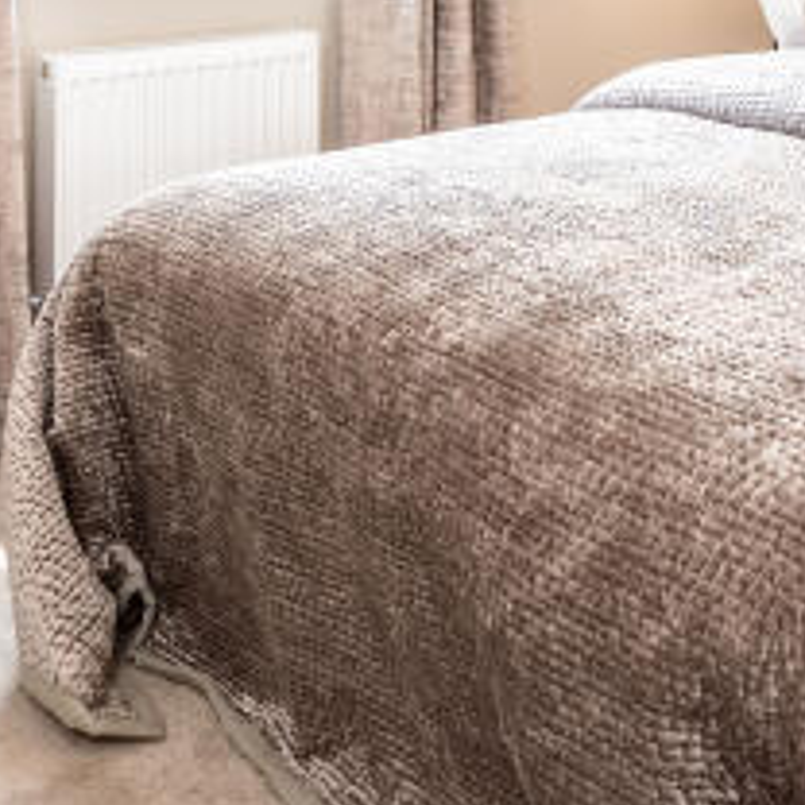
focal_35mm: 67
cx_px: 755
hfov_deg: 24.8
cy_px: -211
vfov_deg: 23.1
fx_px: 1763
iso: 64
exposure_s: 1/20
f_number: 8
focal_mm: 16
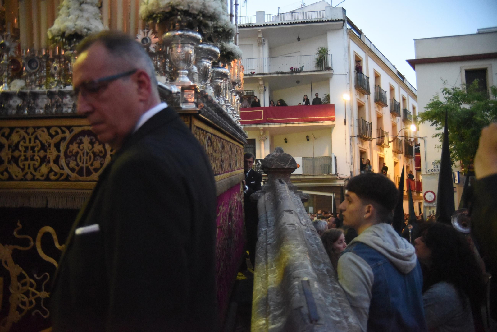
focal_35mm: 29
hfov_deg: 63.6
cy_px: 166
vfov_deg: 45.0
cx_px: 248
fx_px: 400
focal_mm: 29
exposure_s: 1/250
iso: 12800
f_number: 4
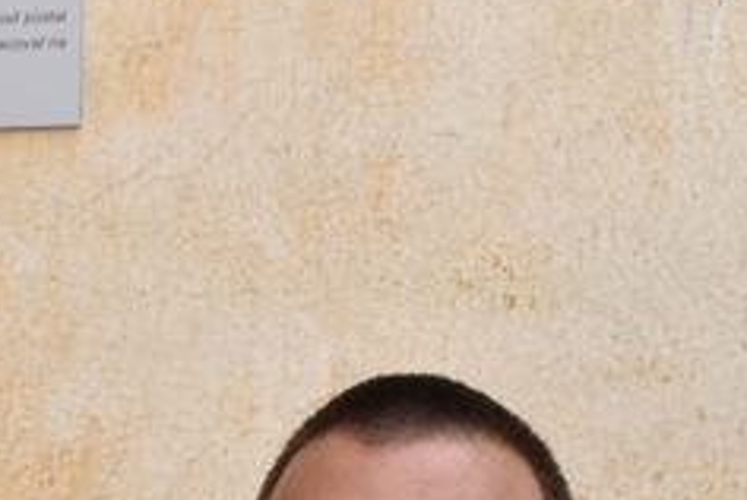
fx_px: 3781
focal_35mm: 182
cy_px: 783
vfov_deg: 7.4
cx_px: 0
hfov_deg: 11.2
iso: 100
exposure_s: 1/125
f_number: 5.6
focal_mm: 28
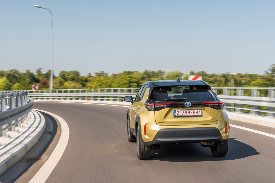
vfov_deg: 28.1
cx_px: 138
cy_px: 92
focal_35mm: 48
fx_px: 367
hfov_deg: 41.1
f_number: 13
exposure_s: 1/30
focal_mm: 32
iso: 160
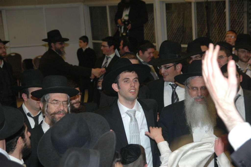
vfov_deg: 11.7
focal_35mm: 117
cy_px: 84
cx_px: 126
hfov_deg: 17.5
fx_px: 815
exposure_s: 1/60
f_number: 5.6
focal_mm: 78
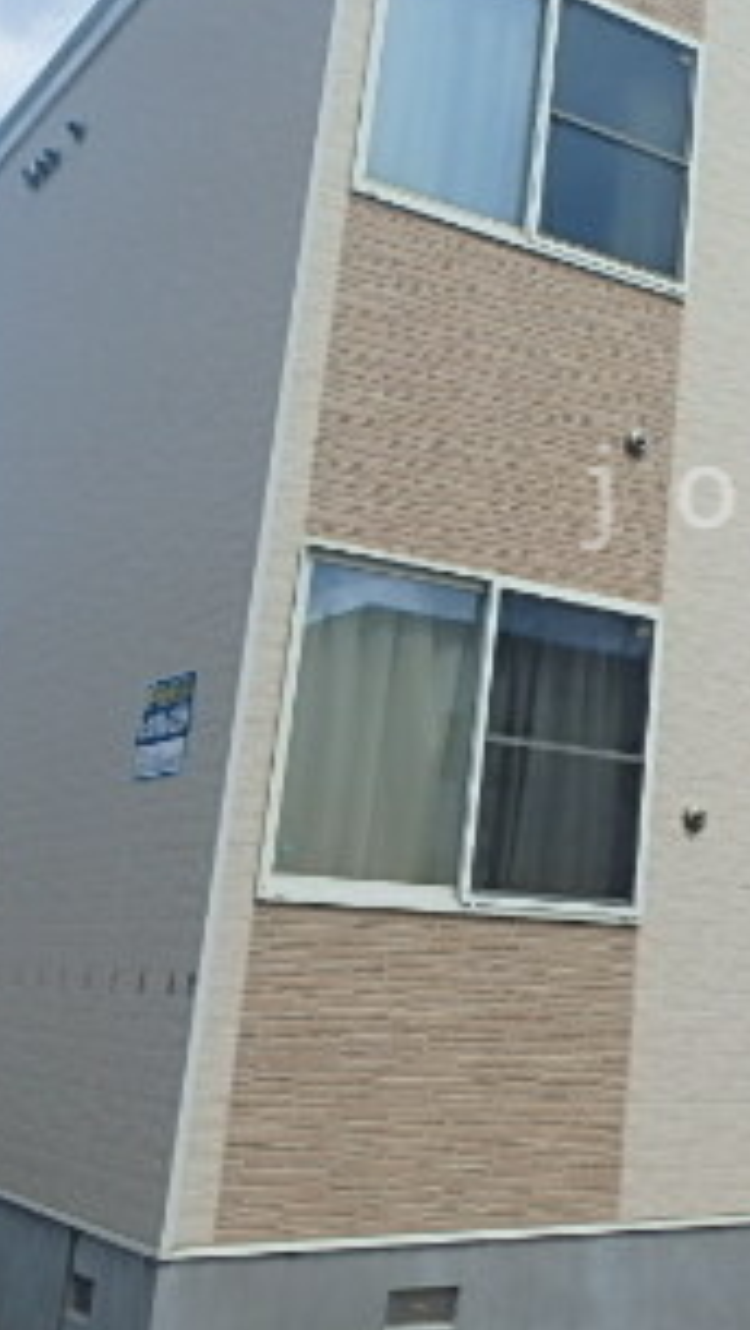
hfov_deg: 23.1
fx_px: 1694
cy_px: 497
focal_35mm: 48
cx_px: 876
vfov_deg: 42.5
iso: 125
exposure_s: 1/500
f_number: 6
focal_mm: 3.7
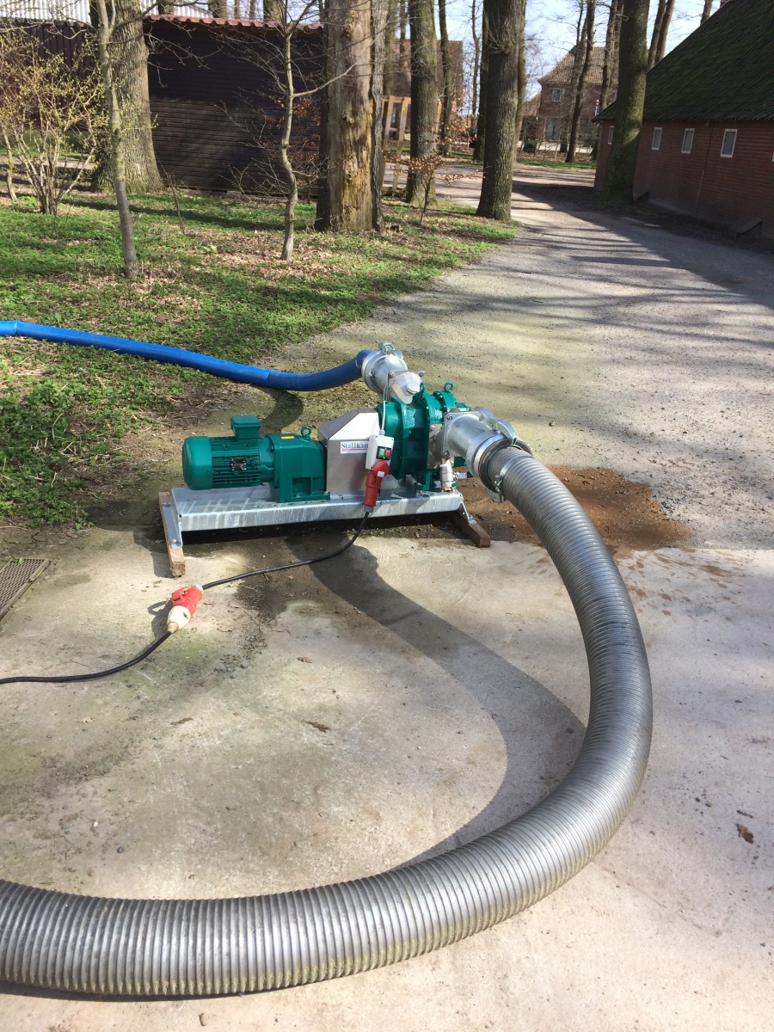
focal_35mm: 29
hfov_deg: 48.2
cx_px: 387
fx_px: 865
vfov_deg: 61.7
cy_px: 516
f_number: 2.2
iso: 32
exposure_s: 1/873
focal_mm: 4.15
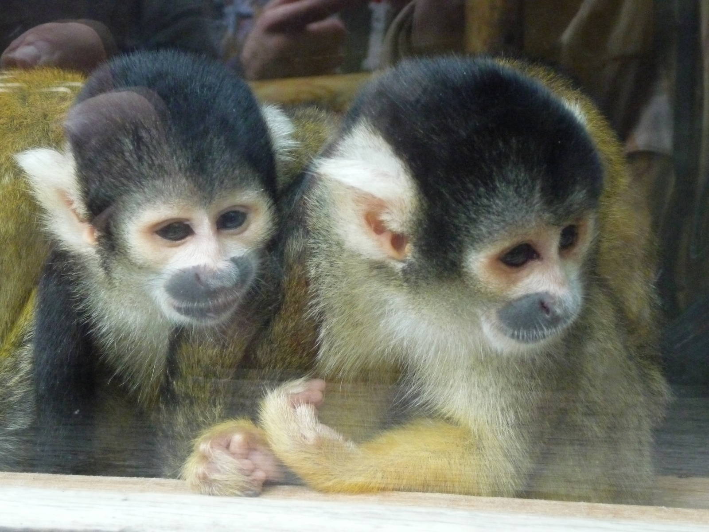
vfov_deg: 19.1
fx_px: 1577
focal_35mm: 77
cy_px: 266
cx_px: 354
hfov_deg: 25.3
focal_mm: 13.1
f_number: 4.6
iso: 800
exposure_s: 1/160
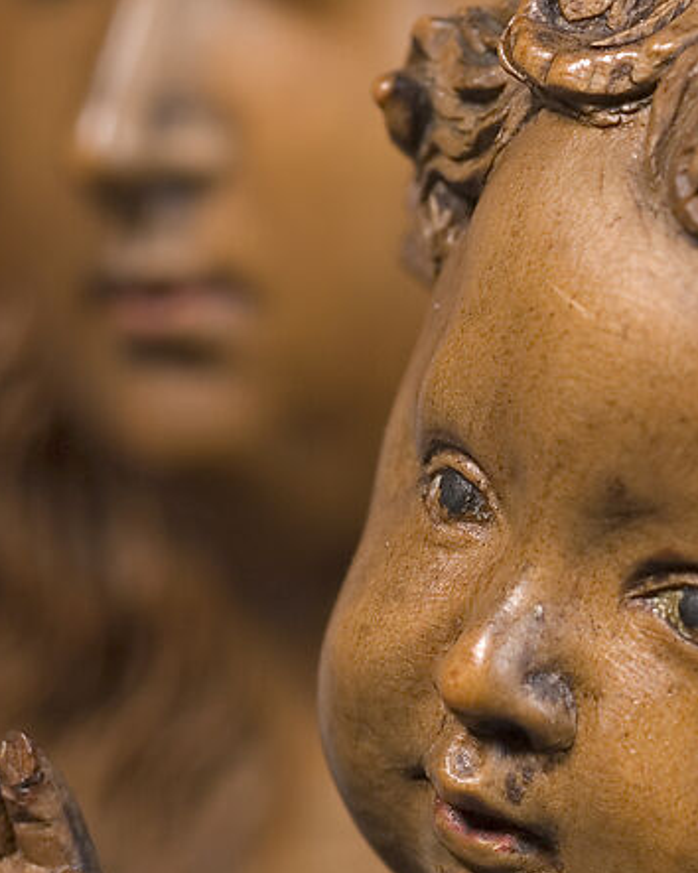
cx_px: 656
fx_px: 5917
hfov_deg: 6.7
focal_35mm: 229
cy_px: 566
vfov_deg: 8.4
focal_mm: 60
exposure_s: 1/2
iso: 125
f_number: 11
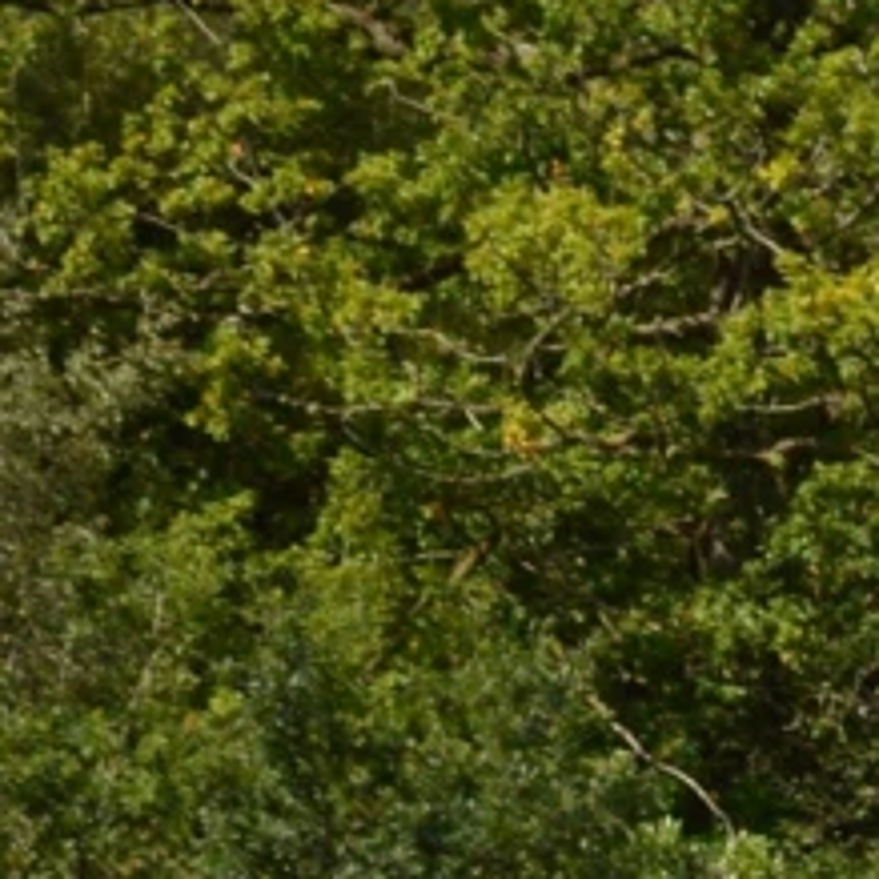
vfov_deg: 5.5
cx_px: 1670
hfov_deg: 5.5
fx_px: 8992
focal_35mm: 313
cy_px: 1513
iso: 100
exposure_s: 1/200
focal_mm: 28
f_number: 9
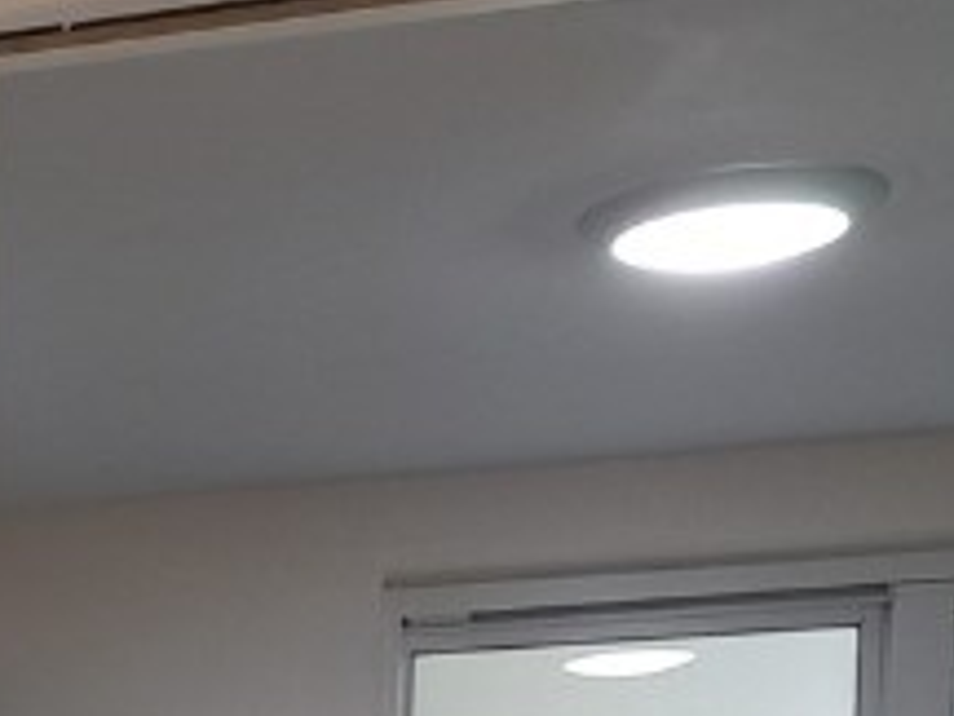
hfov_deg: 14.8
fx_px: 3142
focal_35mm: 114
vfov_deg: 11.5
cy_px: 1481
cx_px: -830
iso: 50
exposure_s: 1/60
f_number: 1.8
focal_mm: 5.23
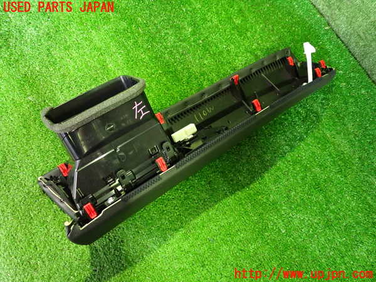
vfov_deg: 46.8
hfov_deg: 60.0
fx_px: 326
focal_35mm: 30
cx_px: 188
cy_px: 141
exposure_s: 1/20
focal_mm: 5.4
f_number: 2.3
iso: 800
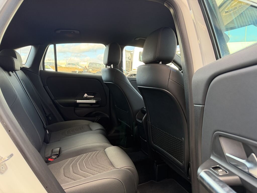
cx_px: 128
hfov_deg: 71.6
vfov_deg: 56.8
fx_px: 178
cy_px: 96
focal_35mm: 24
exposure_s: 1/102
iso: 200
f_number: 1.78
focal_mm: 6.76
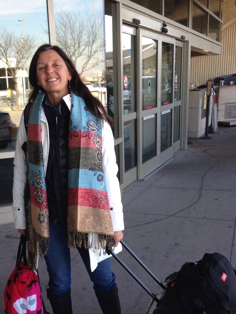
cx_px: 102
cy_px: 226
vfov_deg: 38.2
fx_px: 445
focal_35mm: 49
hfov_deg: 29.6
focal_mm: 4.12
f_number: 2.4
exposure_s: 1/120
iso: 50
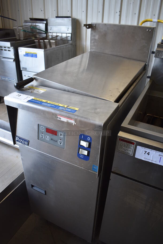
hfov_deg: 48.0
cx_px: 82
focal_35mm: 27
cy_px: 122
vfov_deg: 67.3
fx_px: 183
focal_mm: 18
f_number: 3.5
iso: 720
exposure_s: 1/250
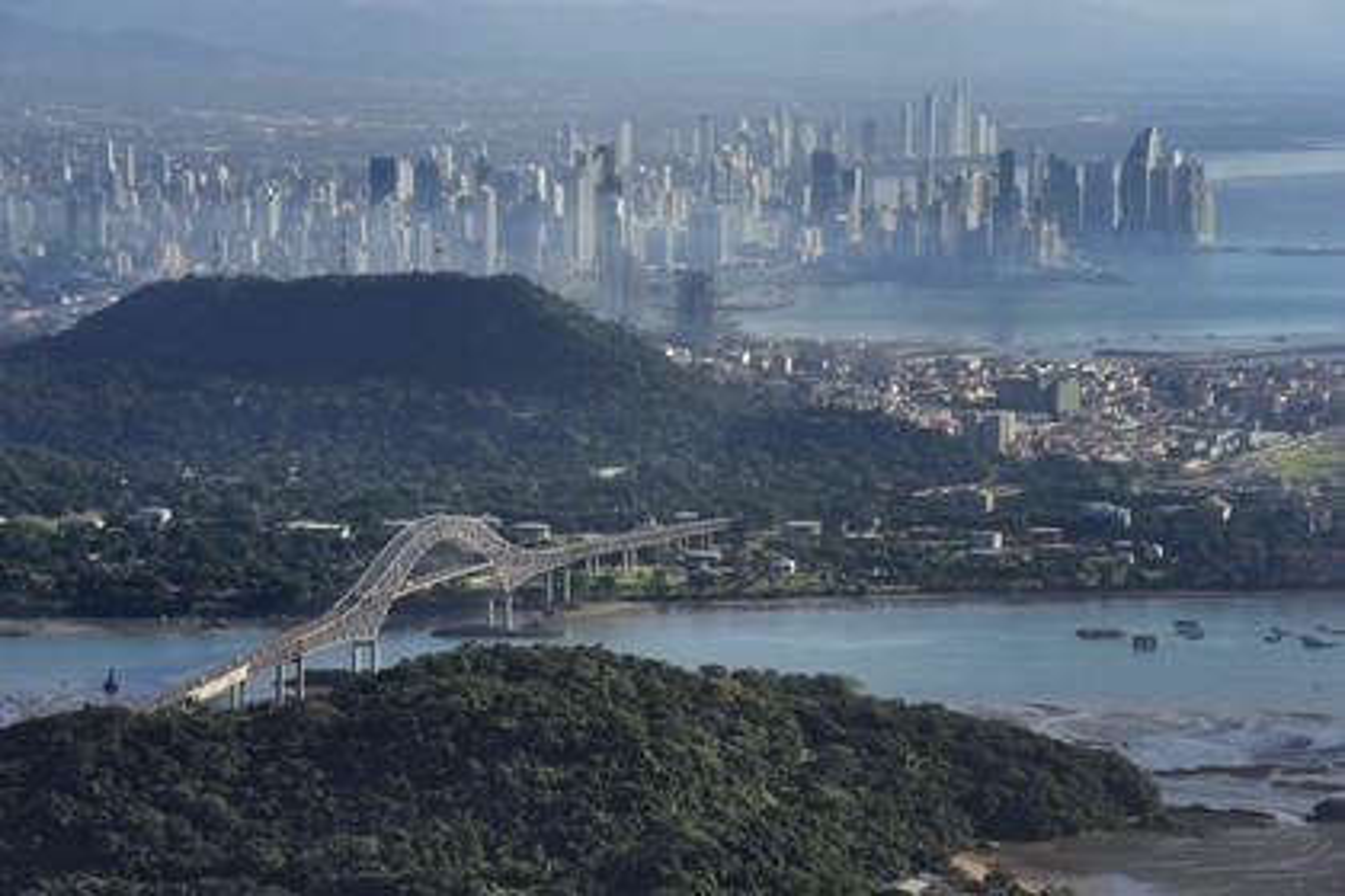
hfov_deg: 15.2
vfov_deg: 10.2
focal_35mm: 135
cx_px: 672
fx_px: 5043
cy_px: 448
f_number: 9
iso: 200
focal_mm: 135
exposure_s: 1/500
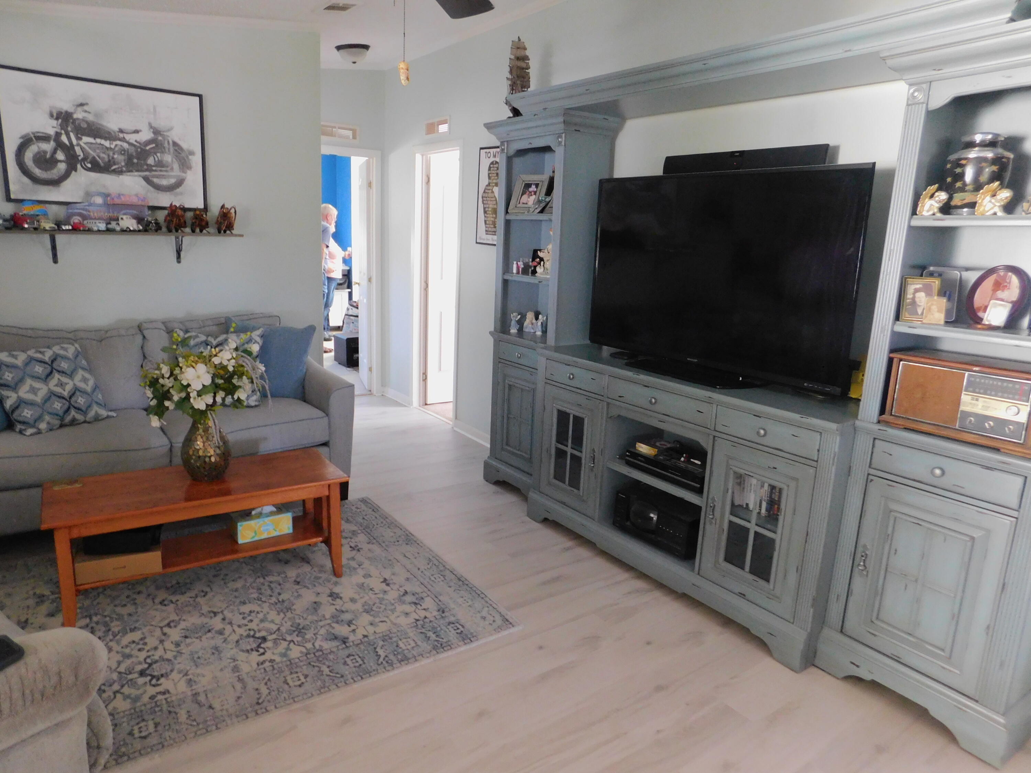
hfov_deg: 73.9
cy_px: 386
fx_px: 685
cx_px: 516
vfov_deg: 58.9
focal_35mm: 23
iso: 400
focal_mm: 4
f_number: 3
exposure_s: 1/10
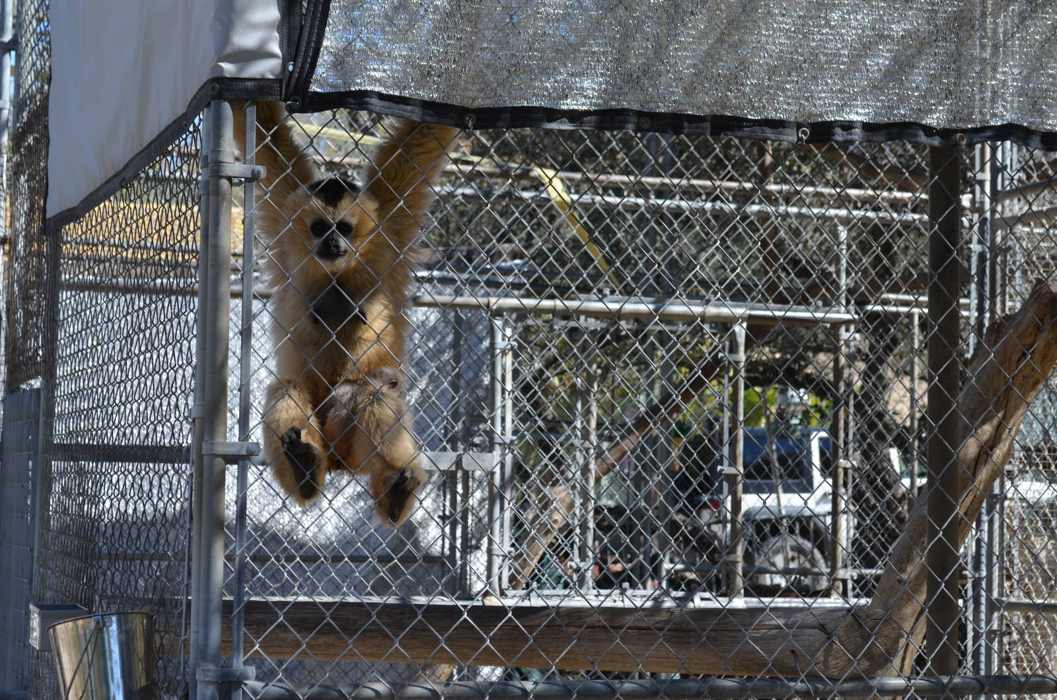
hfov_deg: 24.7
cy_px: 350
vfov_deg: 16.5
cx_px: 528
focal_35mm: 82
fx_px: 2417
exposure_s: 1/250
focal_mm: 55
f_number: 8
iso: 200
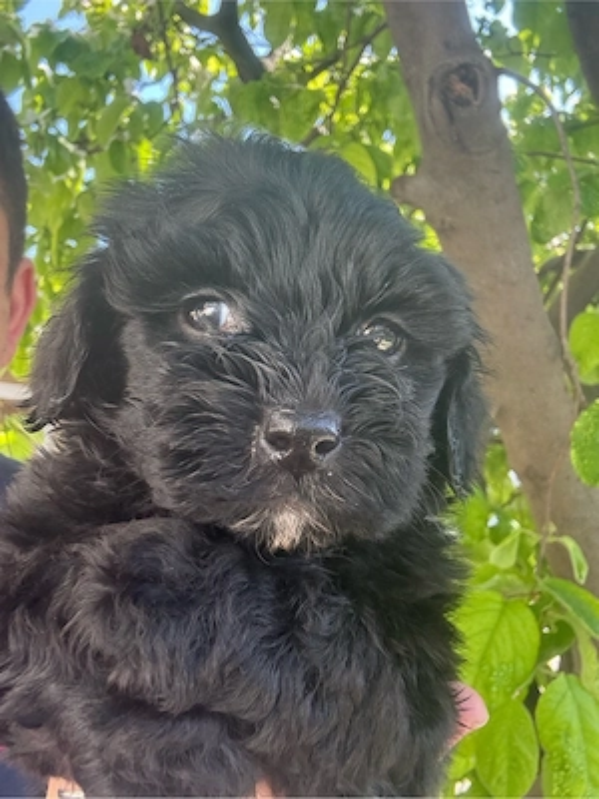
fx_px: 692
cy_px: 400
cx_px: 300
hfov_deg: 46.8
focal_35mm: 30
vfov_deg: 60.0
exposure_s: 1/122
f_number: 1.9
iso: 40
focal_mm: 2.69
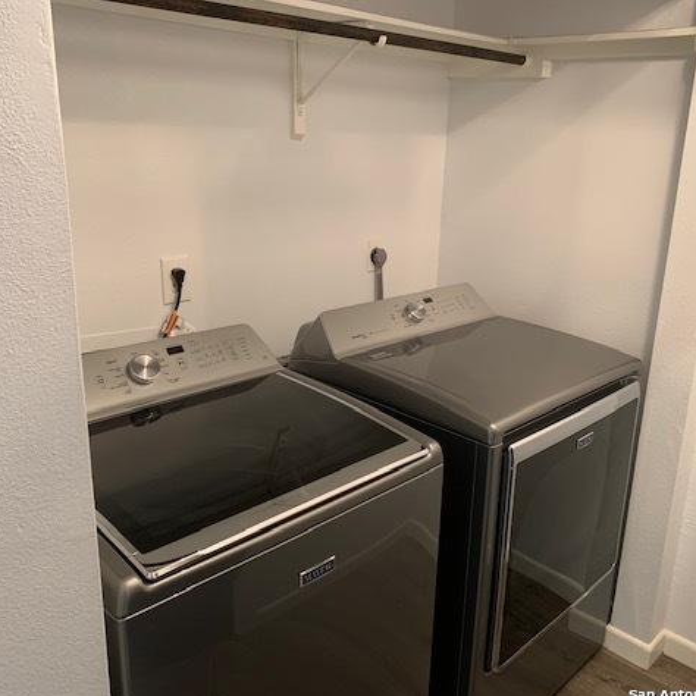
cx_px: 394
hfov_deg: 52.4
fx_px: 705
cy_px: 351
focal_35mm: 31
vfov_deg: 52.5
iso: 200
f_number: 1.8
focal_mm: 4.25
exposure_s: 1/60
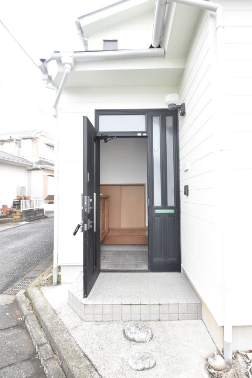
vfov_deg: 90.0
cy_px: 189
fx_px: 189
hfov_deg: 67.3
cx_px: 126
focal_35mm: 18
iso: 1600
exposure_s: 1/160
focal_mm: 12
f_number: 6.3
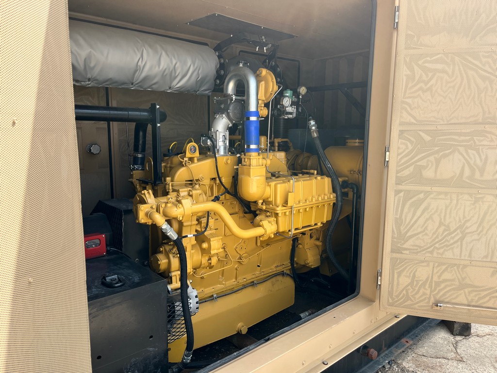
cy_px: 186
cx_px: 248
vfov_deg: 53.1
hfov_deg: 67.3
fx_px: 373
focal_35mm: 26
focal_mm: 5.1
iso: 50
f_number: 1.6
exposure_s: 1/727
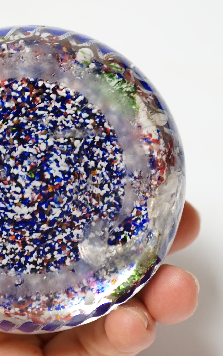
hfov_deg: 13.9
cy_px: 170
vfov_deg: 22.3
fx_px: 905
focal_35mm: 93
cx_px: 4
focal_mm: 30
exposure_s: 1/60
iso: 500
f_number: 3.5
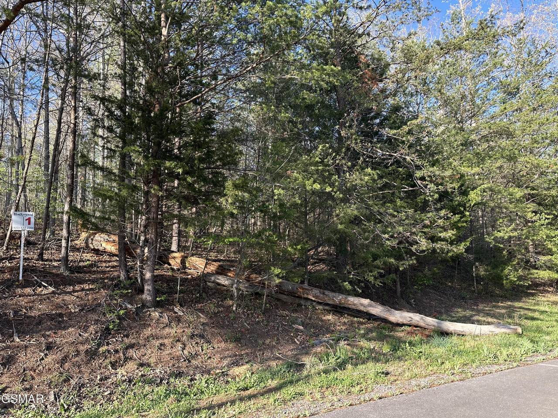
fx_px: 387
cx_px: 279
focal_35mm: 24
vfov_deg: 56.8
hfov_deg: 71.6
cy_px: 209
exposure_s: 1/521
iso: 80
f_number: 1.78
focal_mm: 6.86
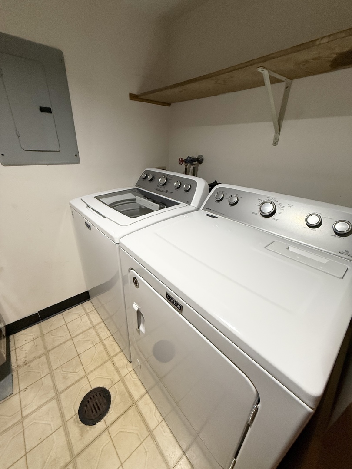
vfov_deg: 102.1
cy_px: 234
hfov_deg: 85.7
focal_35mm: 14
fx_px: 190
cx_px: 176
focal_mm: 2.22
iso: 250
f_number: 2.2
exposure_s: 1/120
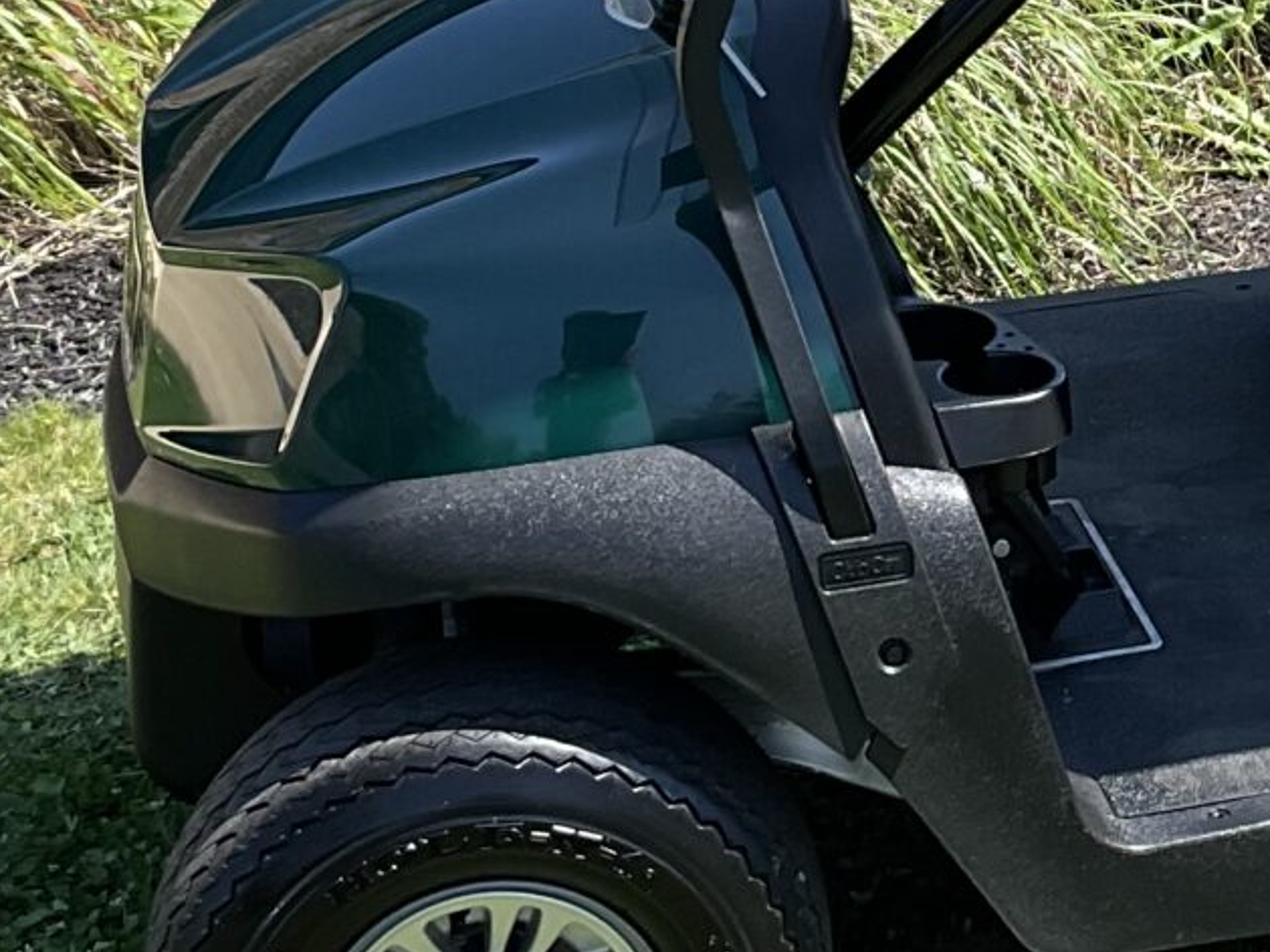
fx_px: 4330
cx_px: 1494
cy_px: -12
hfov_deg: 16.1
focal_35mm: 118
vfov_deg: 12.4
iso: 16
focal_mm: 3
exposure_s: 1/666
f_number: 1.8
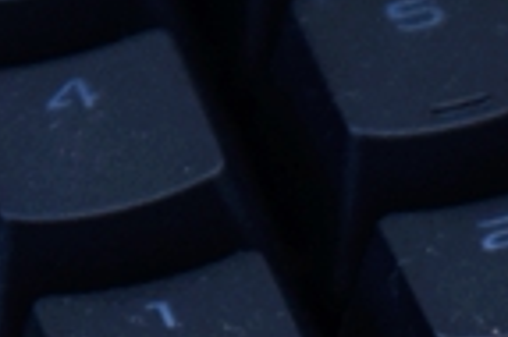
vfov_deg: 1.5
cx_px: 824
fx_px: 12443
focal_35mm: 883
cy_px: 924
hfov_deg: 2.3
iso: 1250
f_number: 5.6
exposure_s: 1/60
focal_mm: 105
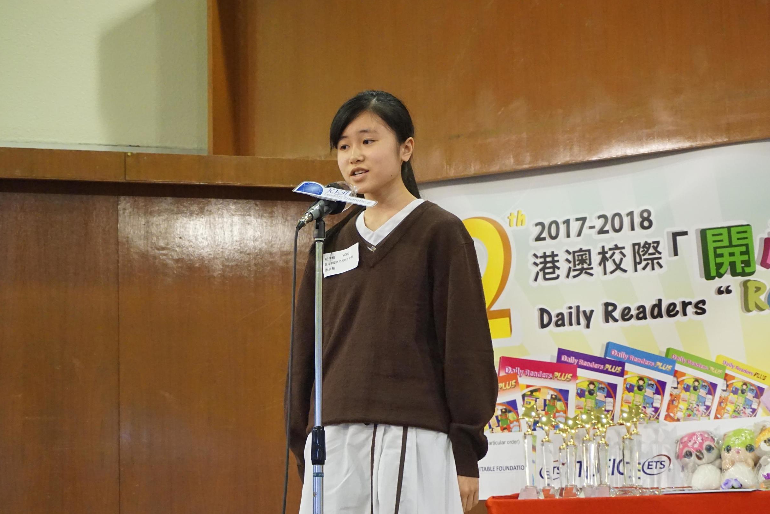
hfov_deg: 23.1
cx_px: 376
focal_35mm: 88
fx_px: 1882
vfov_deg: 15.5
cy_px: 313
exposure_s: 1/80
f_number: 5.6
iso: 3200
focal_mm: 48
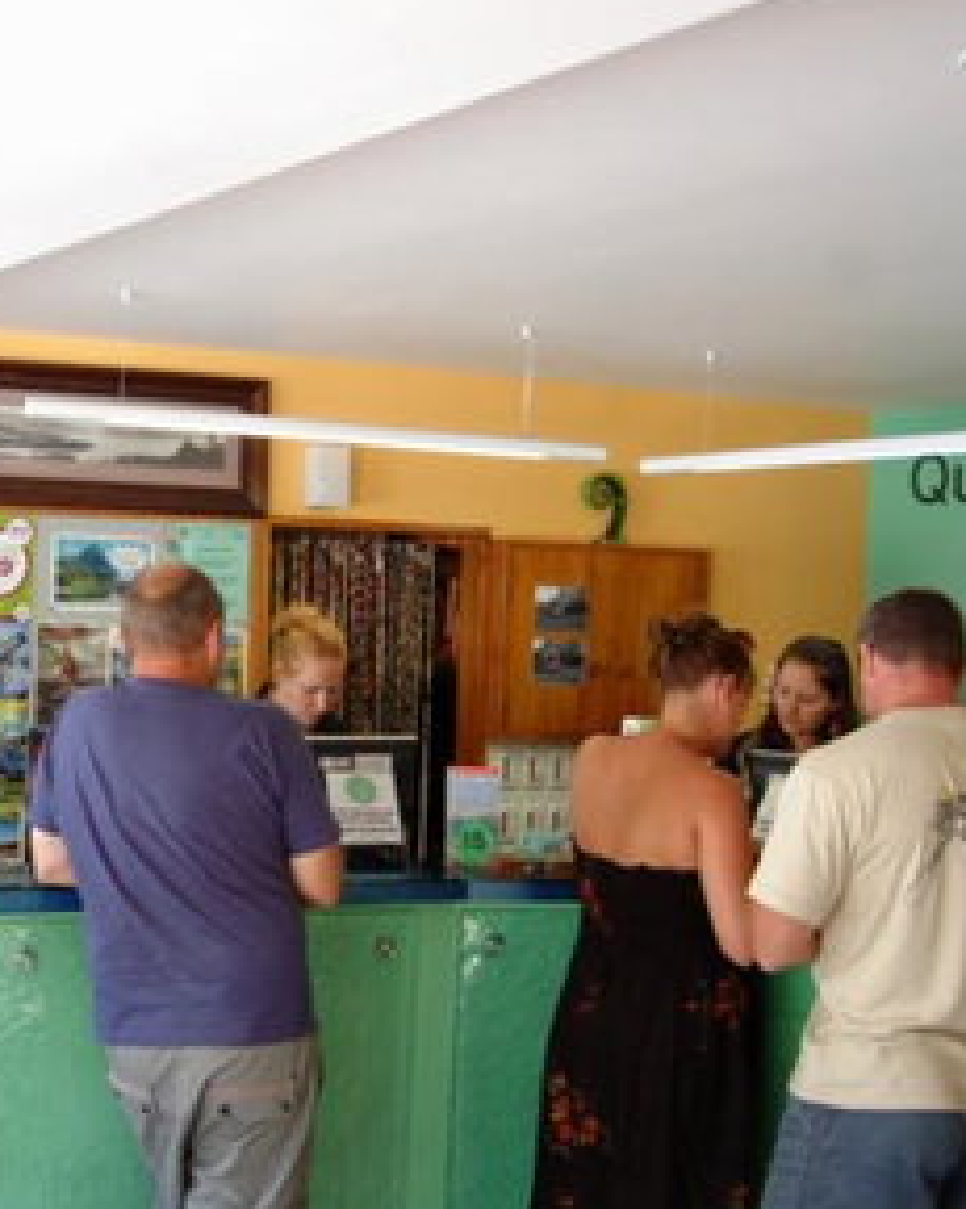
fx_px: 1502
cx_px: 138
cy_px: 609
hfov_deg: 34.1
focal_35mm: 42
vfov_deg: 43.8
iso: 400
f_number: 4
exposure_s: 1/60
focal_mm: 18
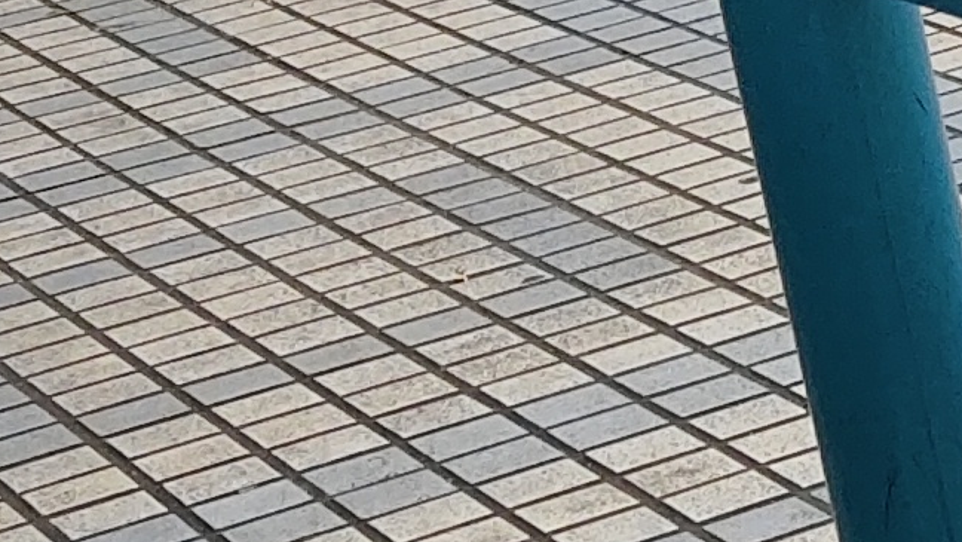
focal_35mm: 168
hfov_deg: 11.2
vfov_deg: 7.2
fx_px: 4287
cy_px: 119
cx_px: 2101
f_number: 1.8
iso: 50
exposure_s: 1/798
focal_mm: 4.71
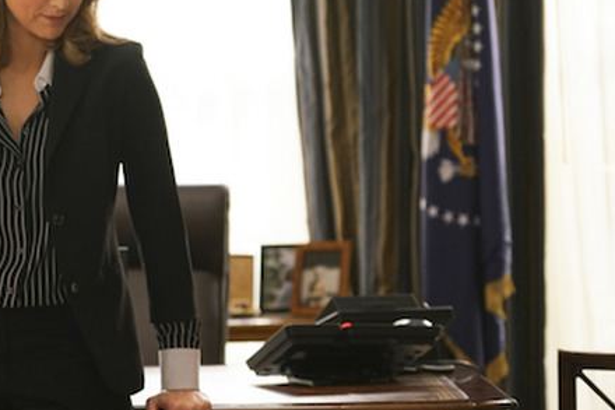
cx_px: 166
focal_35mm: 140
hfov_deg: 14.6
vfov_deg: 9.8
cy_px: 190
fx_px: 2391
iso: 1600
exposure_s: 1/80
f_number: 4
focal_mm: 79
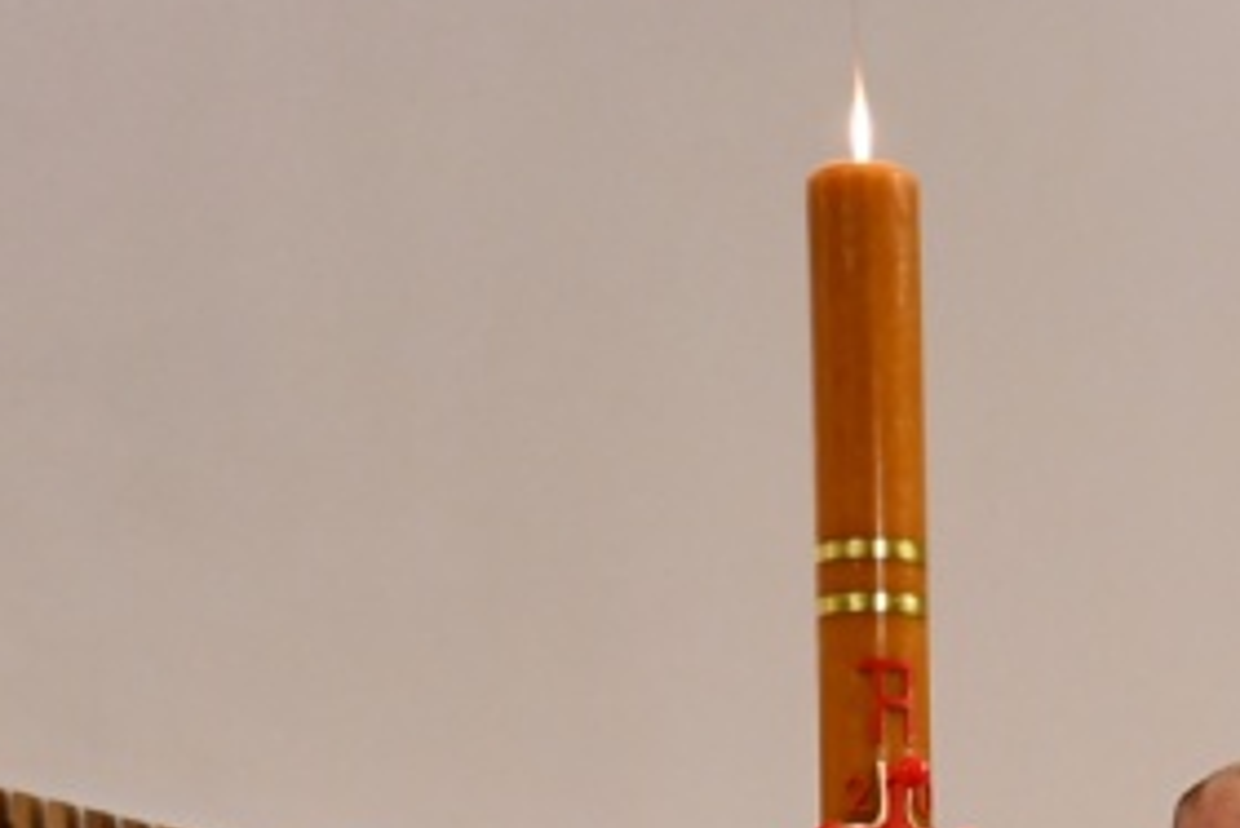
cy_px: 1401
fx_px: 7926
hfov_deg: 8.7
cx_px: 1975
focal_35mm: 230
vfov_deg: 5.9
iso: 1400
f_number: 4.5
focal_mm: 42
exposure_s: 1/125
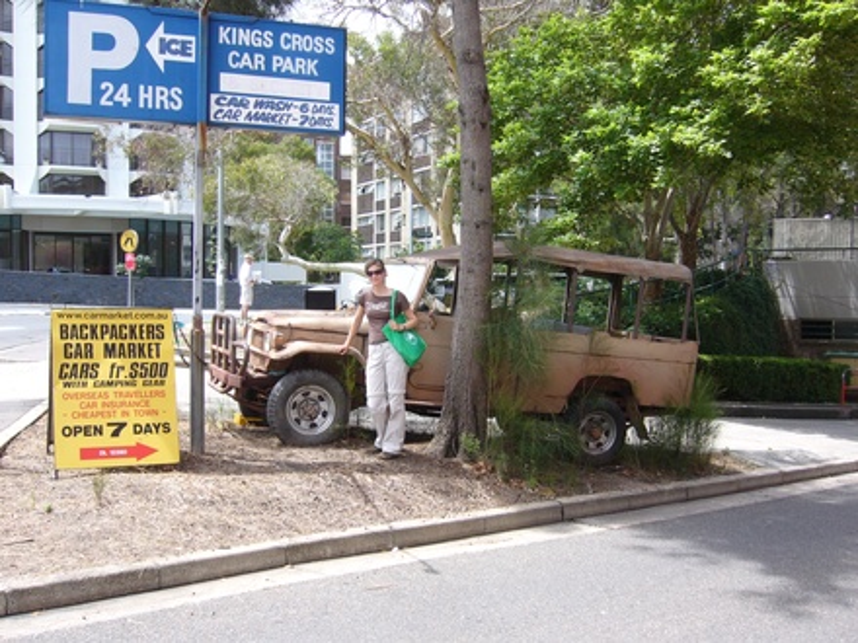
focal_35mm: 40
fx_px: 991
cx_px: 429
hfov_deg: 46.8
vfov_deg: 36.0
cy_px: 322
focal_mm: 6.6
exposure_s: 1/320
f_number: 3
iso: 80
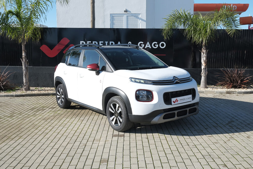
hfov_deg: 61.9
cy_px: 84
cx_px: 126
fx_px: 211
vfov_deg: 43.6
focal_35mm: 30
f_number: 9
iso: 160
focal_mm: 20.3
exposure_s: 1/160
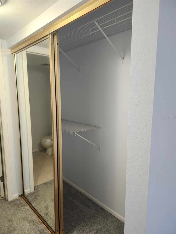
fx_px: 156
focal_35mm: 23
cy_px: 117
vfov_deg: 73.9
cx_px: 88
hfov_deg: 58.9
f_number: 1.8
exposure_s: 1/120
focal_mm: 5.54
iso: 250
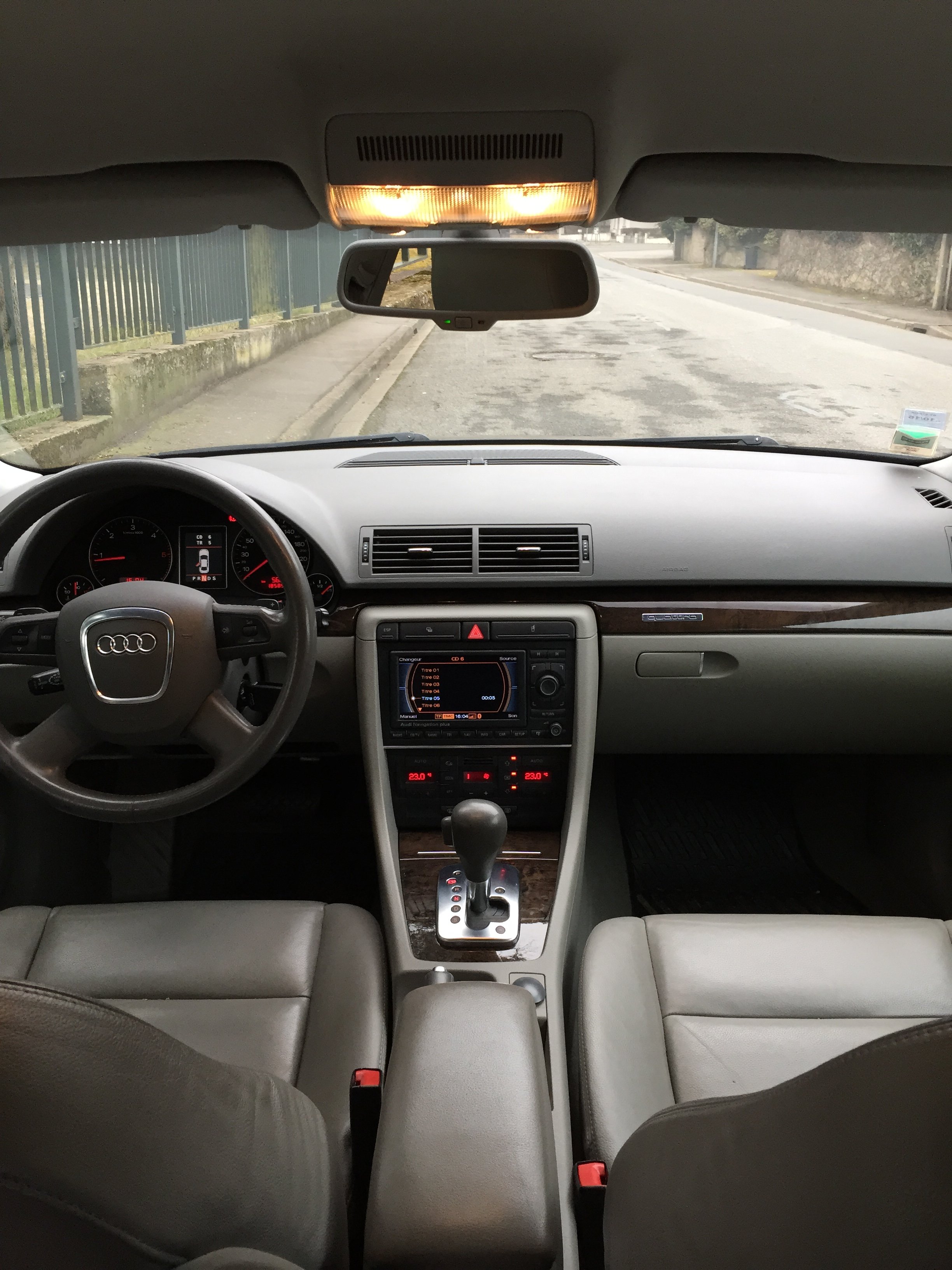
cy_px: 635
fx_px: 1063
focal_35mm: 29
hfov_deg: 48.2
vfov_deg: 61.7
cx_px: 476
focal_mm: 4.15
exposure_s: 1/30
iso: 32
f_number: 2.2
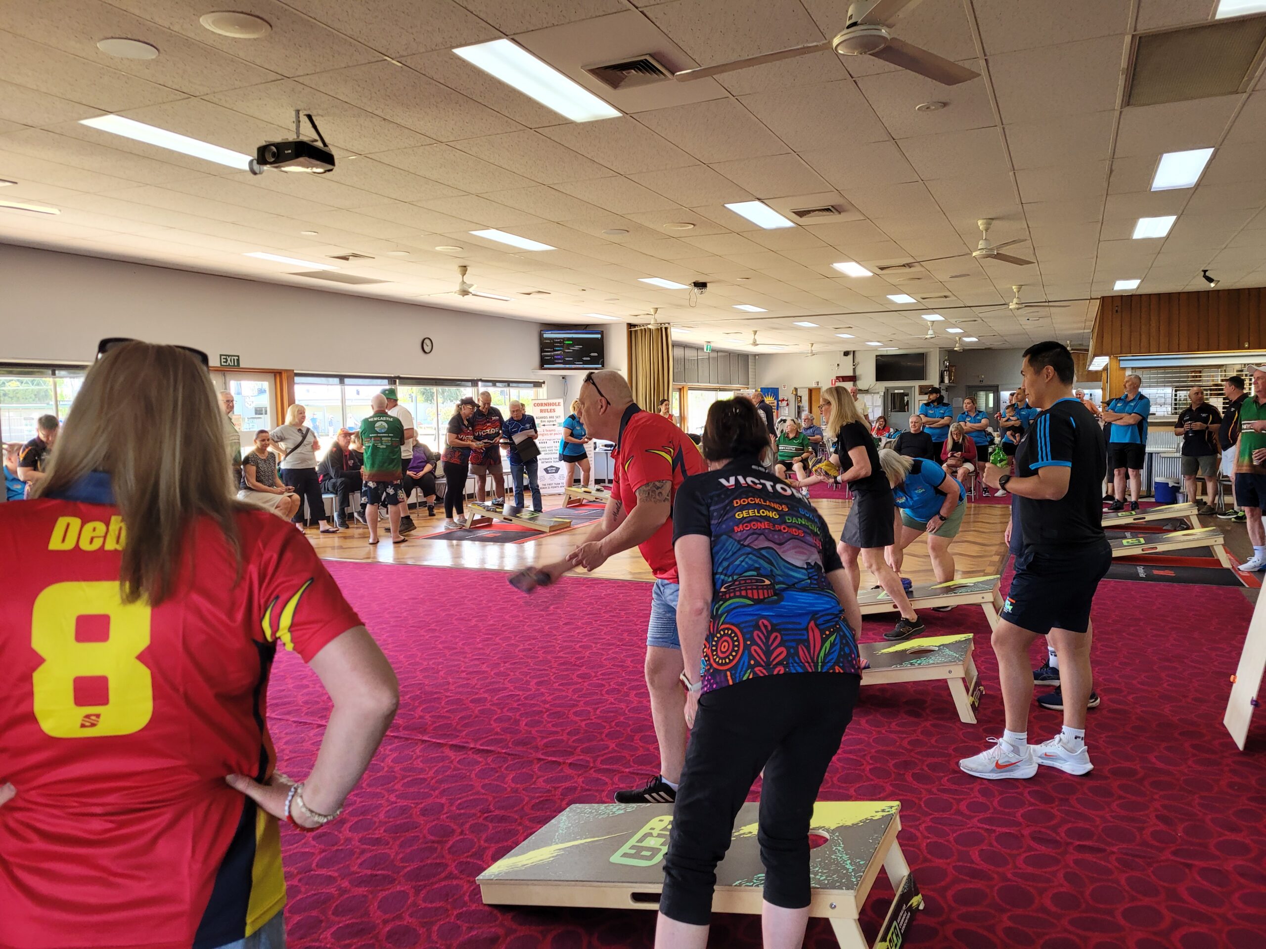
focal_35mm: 26
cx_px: 633
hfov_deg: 67.3
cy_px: 474
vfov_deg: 53.1
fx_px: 951
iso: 125
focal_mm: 5.4
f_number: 1.8
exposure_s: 1/100
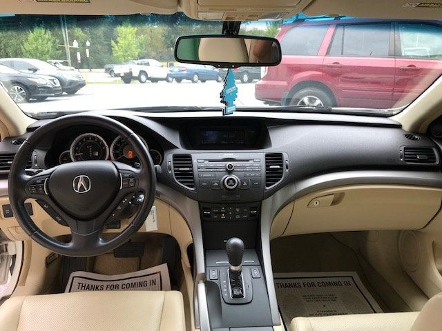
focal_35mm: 28
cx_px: 221
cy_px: 166
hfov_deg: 63.4
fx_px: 358
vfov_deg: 49.7
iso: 20
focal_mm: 3.99
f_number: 1.8
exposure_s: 1/125
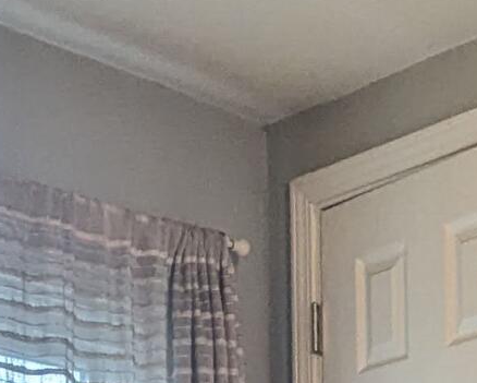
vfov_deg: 12.3
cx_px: 522
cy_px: 823
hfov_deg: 17.3
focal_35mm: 107
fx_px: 1512
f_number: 2.2
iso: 166
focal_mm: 2.35
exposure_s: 1/60
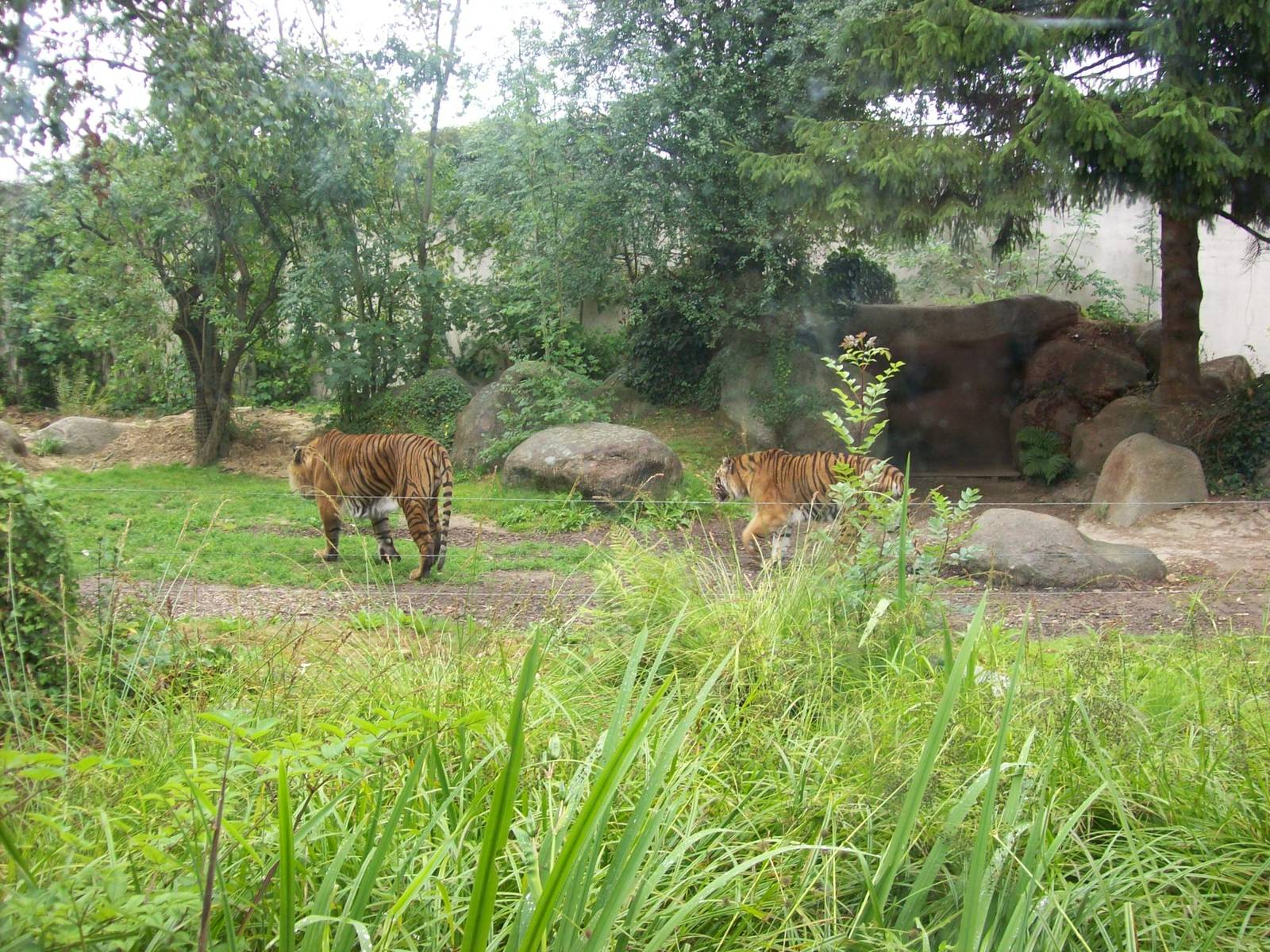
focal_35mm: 36
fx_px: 1321
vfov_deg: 39.7
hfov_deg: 51.4
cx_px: 635
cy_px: 476
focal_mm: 6
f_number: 2.7
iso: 80
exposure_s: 1/86.5
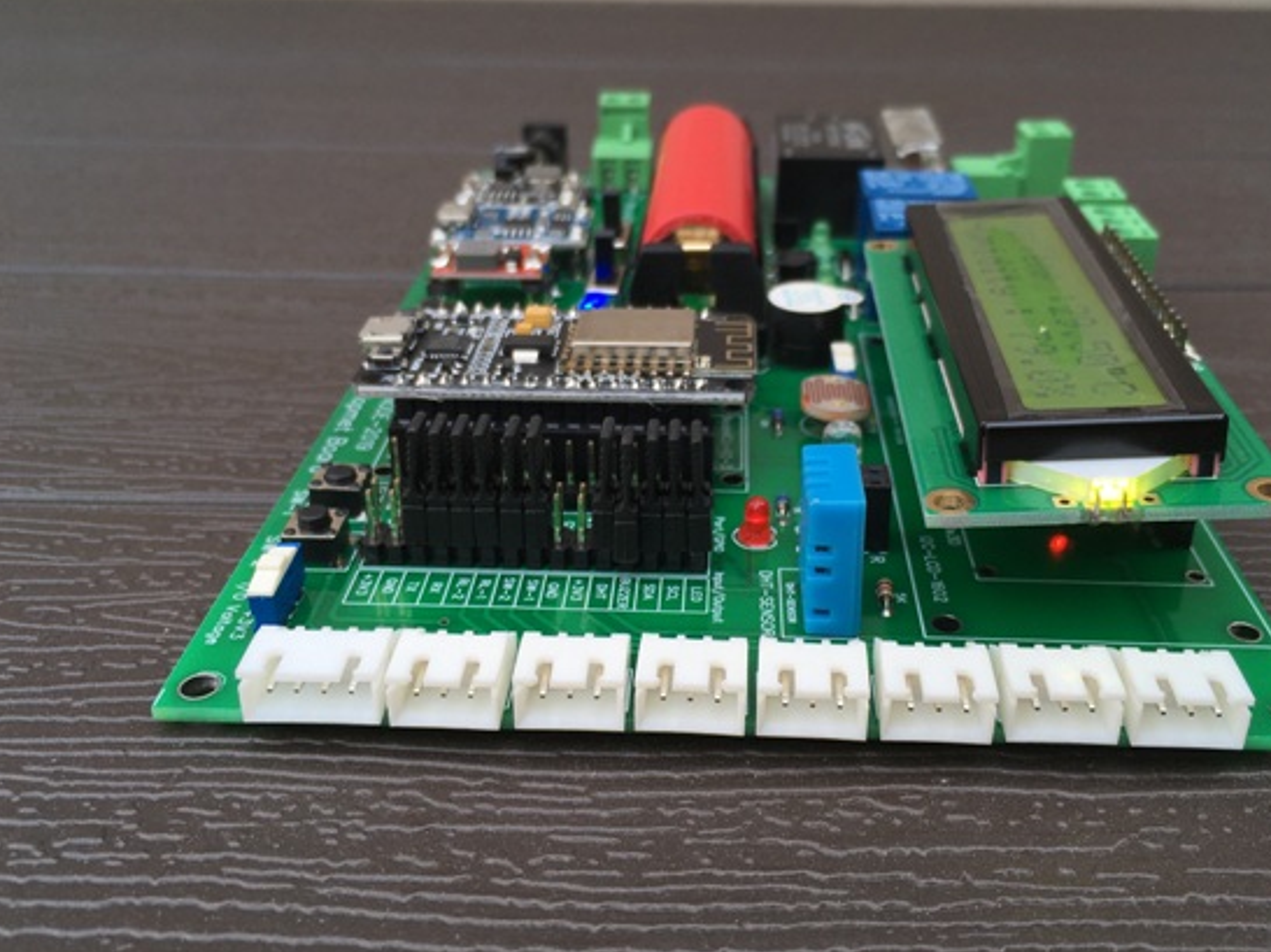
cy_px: 421
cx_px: 708
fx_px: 1248
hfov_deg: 53.9
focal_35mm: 34
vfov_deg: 41.7
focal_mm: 4.15
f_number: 2.2
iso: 25
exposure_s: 1/342
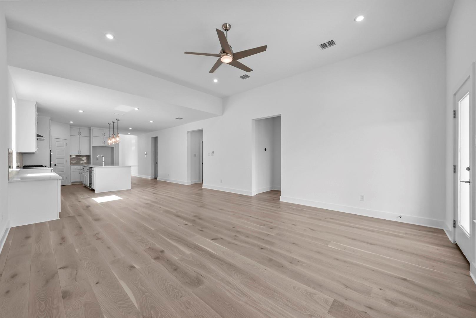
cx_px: 238
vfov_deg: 81.3
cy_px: 159
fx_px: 185
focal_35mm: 14
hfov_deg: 104.2
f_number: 11
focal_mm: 14
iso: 500
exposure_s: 1/15
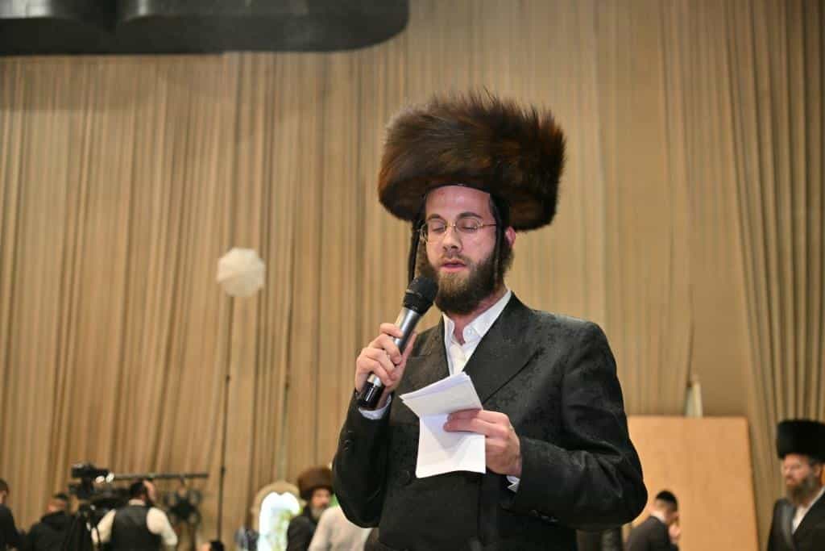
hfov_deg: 38.2
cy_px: 276
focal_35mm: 52
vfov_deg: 26.0
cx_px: 412
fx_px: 1192
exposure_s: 1/200
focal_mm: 52
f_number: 4
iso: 400
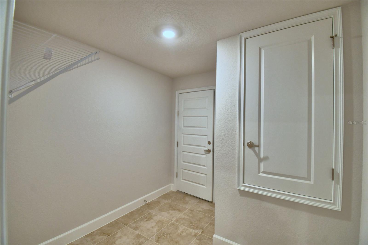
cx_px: 184
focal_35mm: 15
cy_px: 122
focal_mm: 10
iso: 400
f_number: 4.5
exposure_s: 1/30
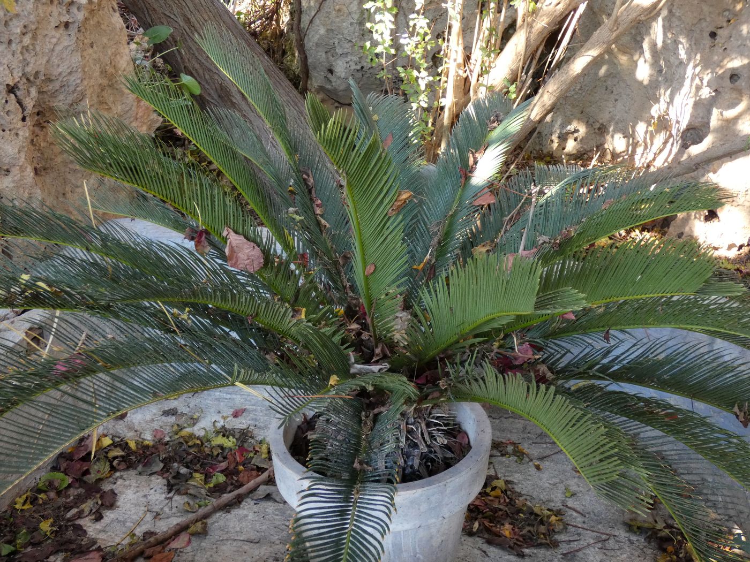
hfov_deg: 43.9
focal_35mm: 43
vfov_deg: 33.6
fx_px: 932
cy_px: 281
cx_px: 375
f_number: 3.7
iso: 400
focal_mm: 7.8
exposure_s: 1/80
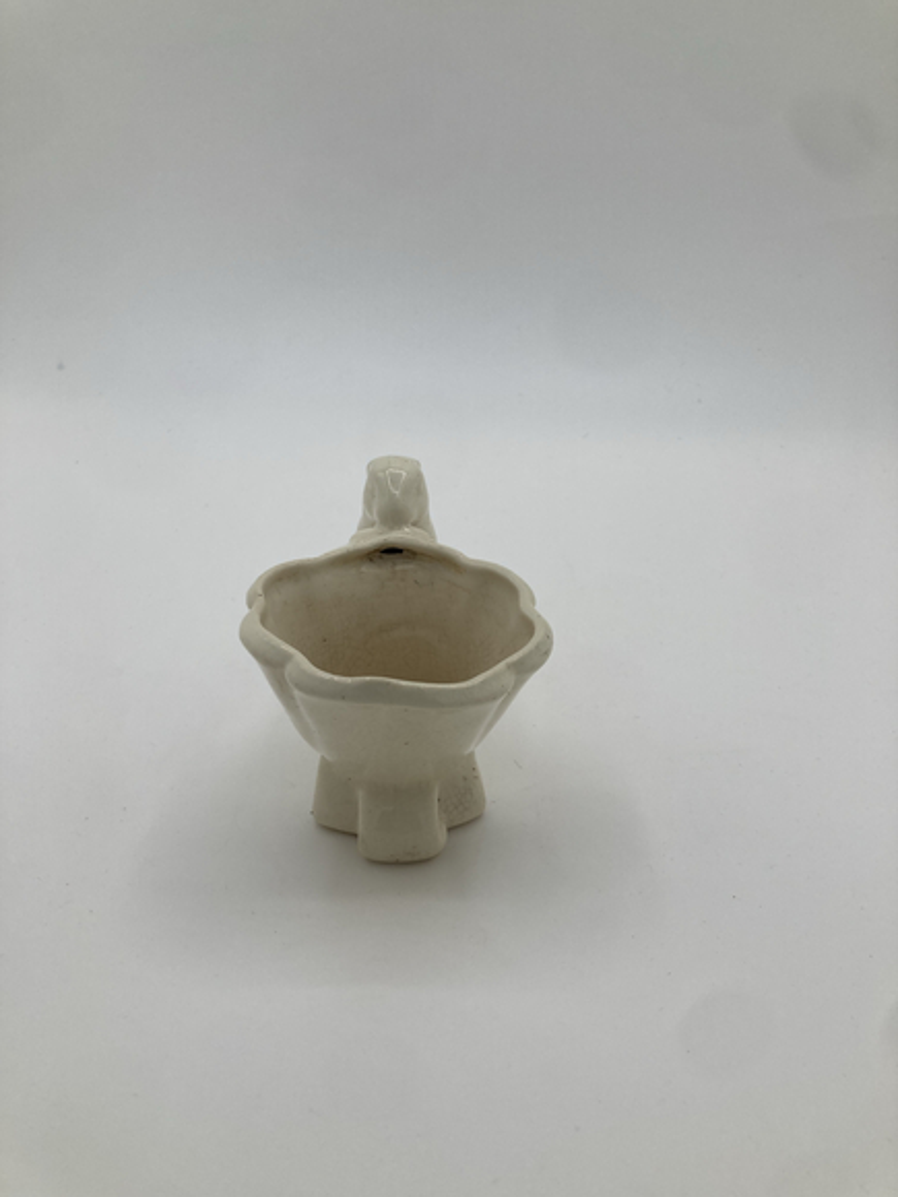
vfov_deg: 63.4
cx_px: 449
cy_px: 598
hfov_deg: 49.7
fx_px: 968
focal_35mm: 28
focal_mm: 3.99
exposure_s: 1/534
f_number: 1.8
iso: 20
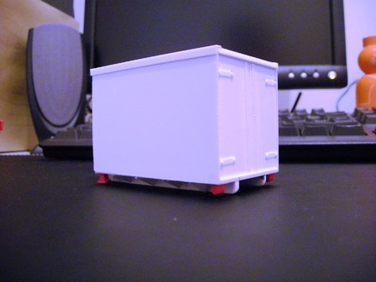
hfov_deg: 52.6
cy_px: 141
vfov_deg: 40.7
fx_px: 380
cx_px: 188
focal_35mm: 35
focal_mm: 5.7
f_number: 2.8
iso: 489
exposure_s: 1/8
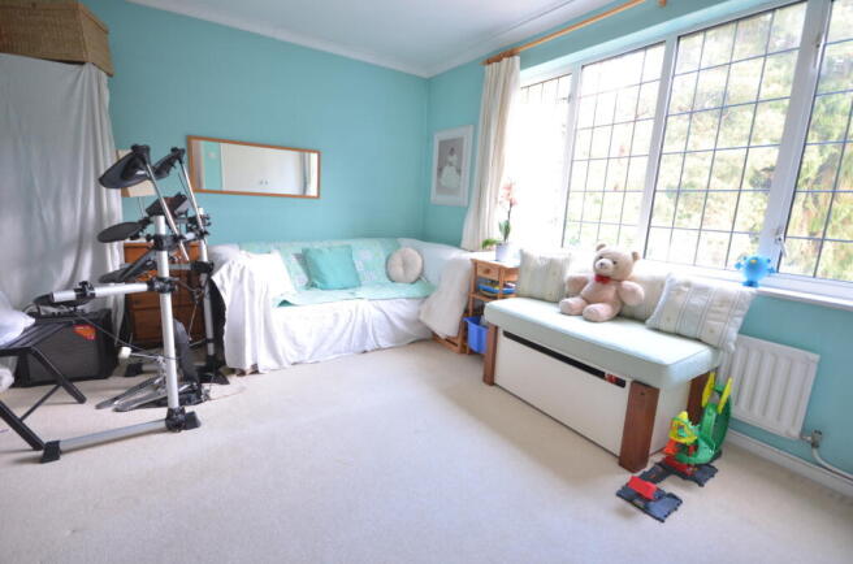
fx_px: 408
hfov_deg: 92.6
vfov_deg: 69.4
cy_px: 282
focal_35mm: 17
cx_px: 426
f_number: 4.2
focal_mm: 11.5
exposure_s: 1/13
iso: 500
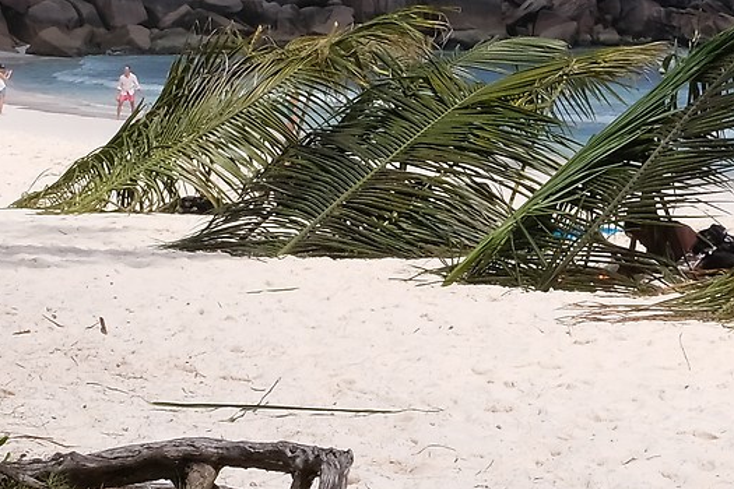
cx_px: 730
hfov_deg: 12.7
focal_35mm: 160
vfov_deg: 8.5
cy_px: 11
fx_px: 3262
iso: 200
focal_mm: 23
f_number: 16
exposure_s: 1/200
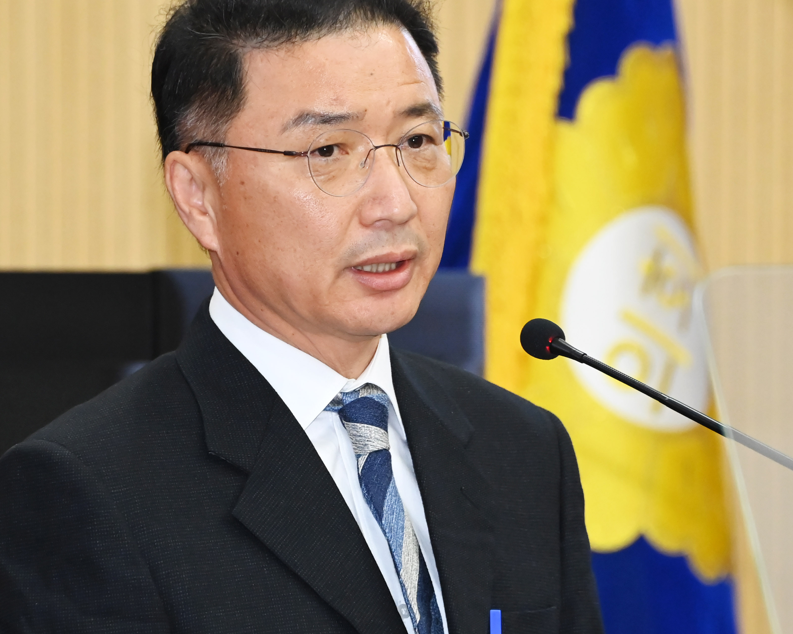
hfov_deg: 4.7
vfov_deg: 3.8
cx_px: 436
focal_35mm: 409
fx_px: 9599
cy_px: 335
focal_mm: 250
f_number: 6.3
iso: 5000
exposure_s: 1/250
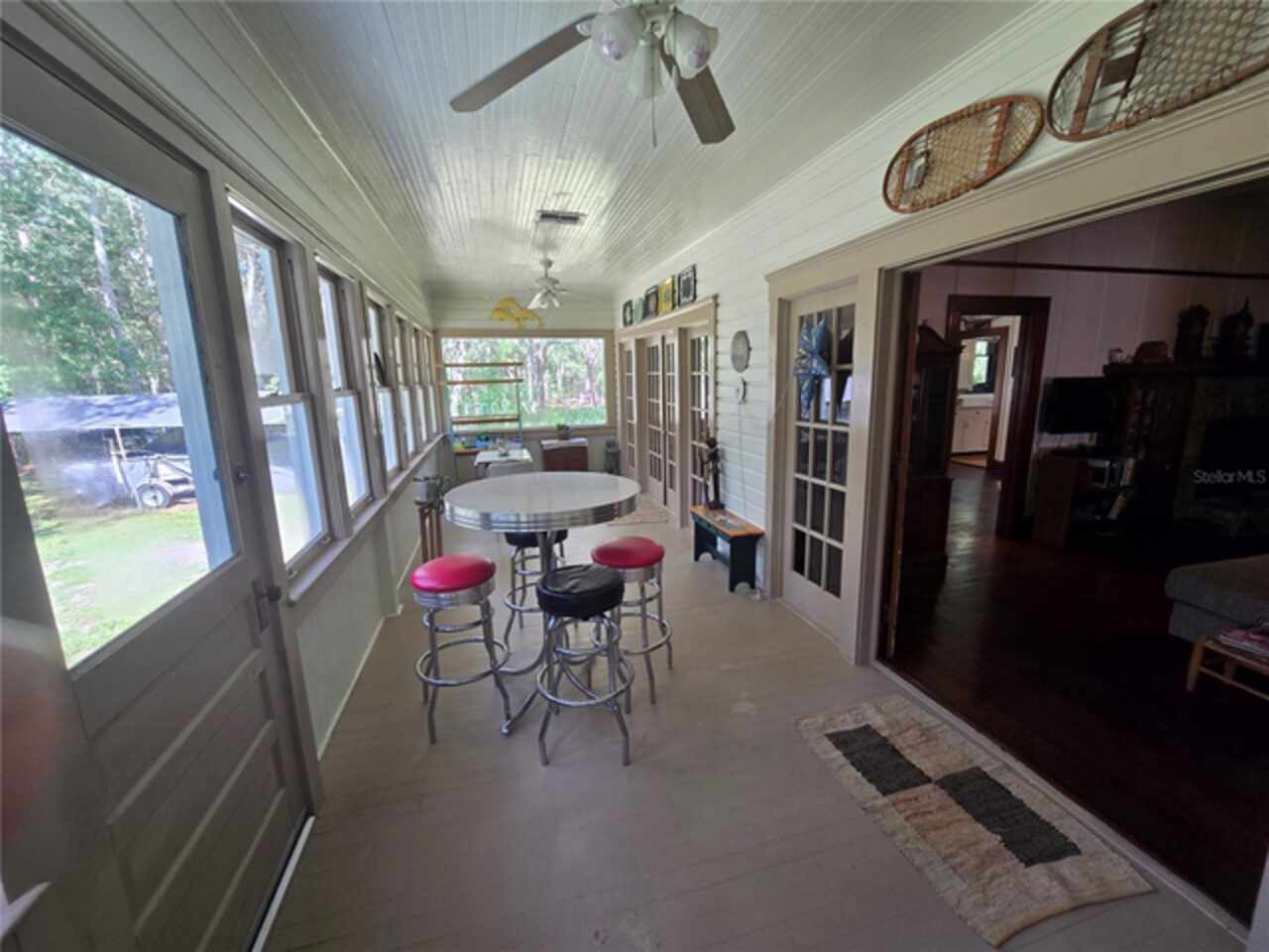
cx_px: 634
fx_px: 477
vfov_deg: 89.9
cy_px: 476
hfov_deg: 106.2
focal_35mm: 13
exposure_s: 1/60
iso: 64
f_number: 2.2
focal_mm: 2.2
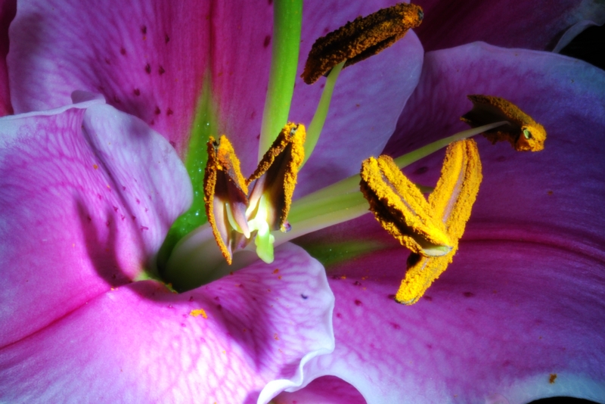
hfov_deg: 13.0
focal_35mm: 158
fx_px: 2648
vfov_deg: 8.7
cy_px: 202
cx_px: 302
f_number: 36
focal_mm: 105
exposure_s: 2.5
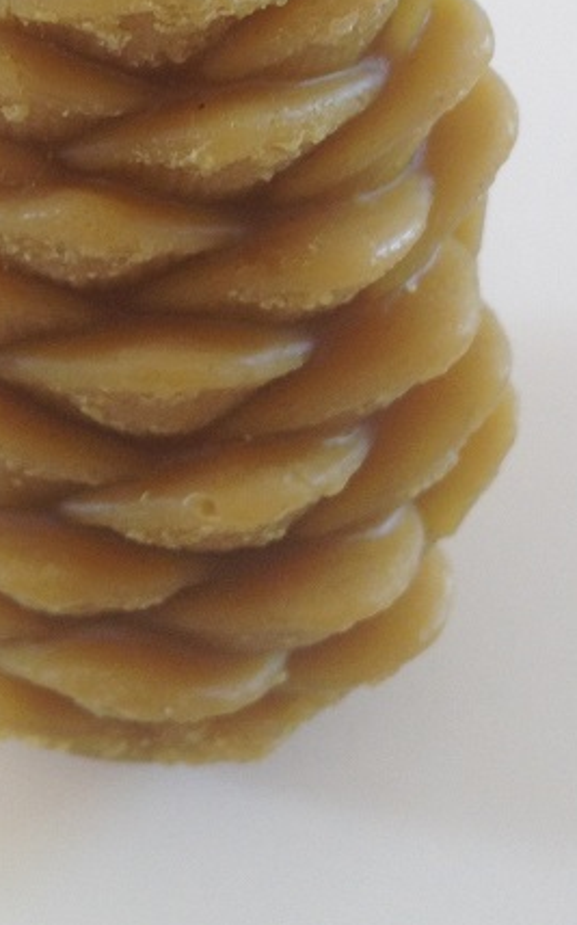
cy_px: 11
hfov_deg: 15.3
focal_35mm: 85
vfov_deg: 23.4
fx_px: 2141
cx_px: 150
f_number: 2.4
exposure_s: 1/24
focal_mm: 4.28
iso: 50
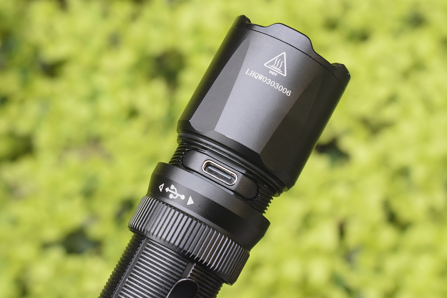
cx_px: 224
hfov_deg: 24.6
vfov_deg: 16.6
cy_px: 149
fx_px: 1024
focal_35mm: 82
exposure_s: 1/400
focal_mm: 55
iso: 3200
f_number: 10
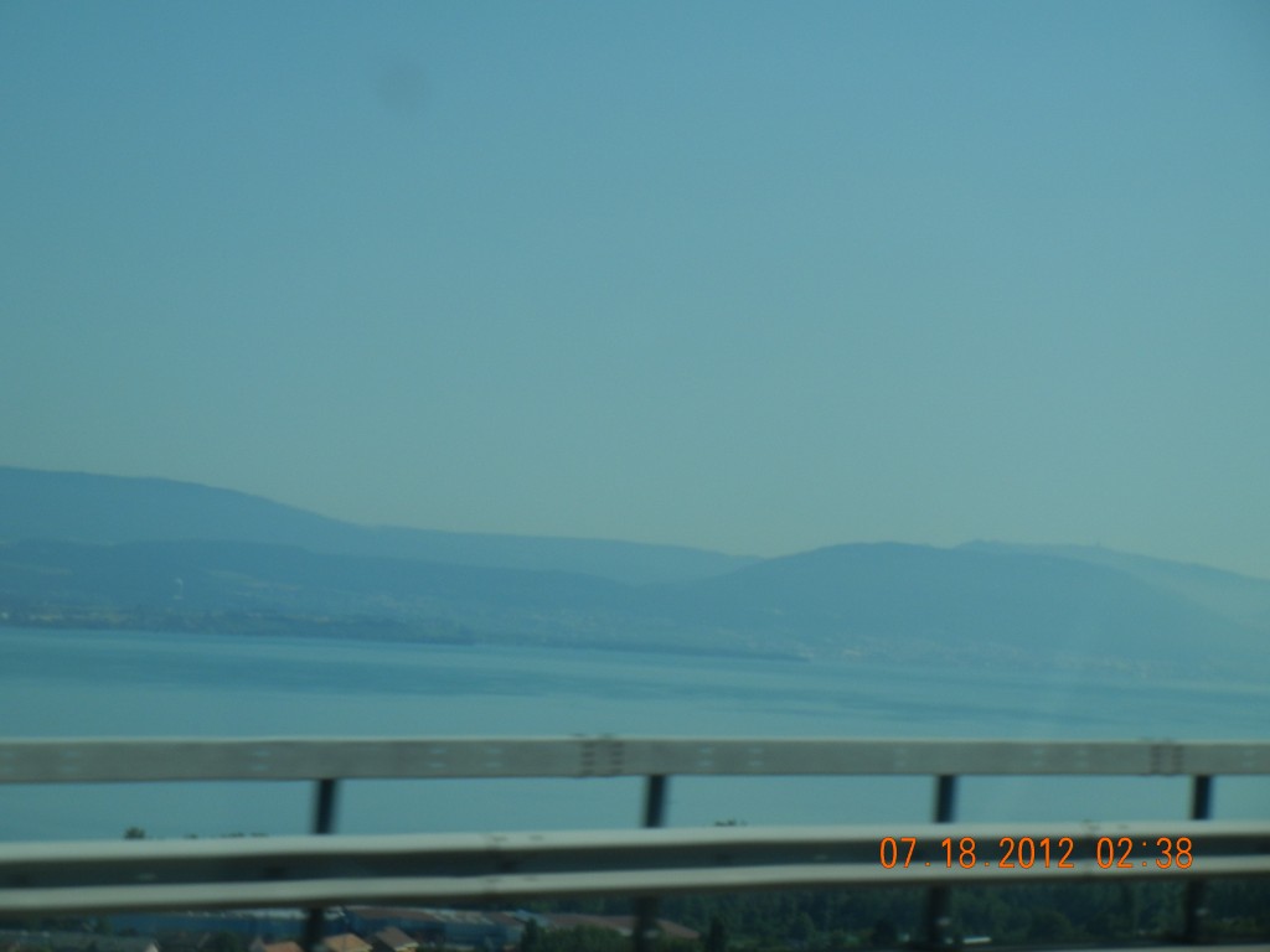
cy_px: 476
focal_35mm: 133
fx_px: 4880
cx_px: 635
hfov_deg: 14.8
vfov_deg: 11.1
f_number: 9.2
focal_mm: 24
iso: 160
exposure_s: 1/388
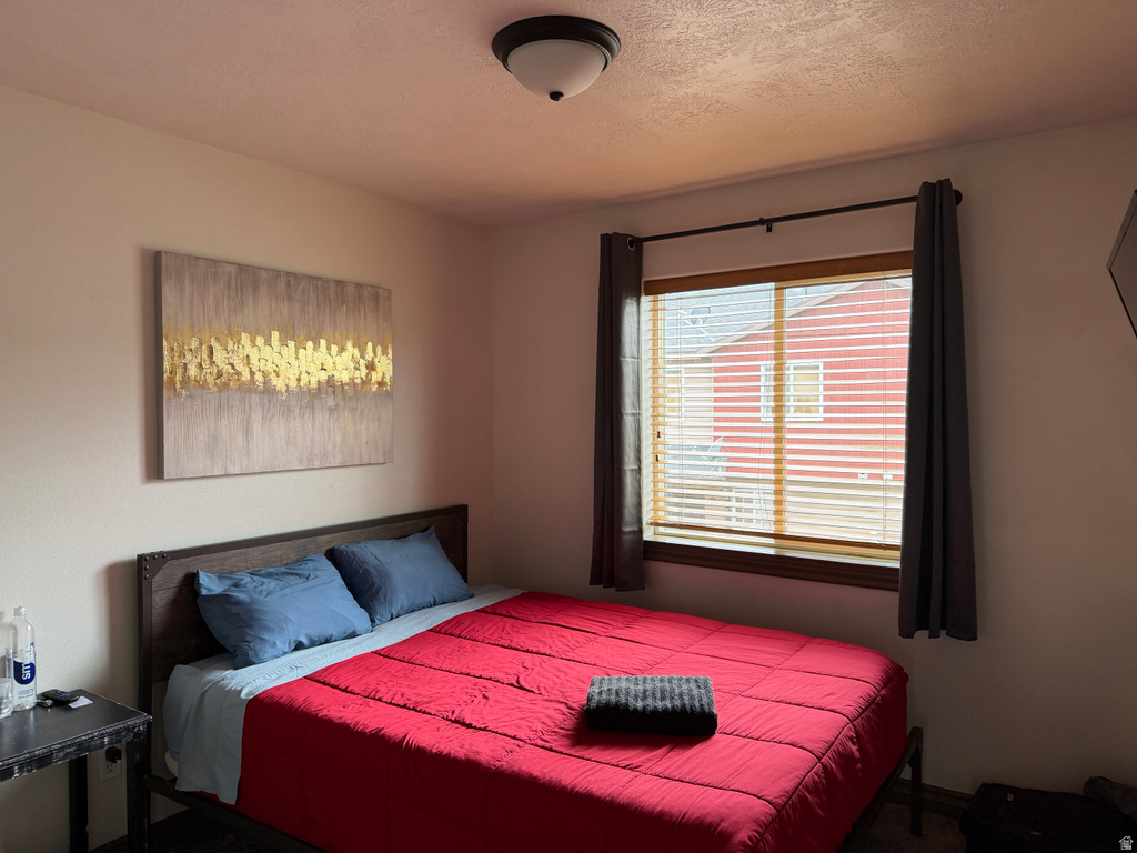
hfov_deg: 71.6
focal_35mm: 24
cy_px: 426
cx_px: 568
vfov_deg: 56.8
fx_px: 788
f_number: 1.78
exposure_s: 1/120
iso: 200
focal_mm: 6.76
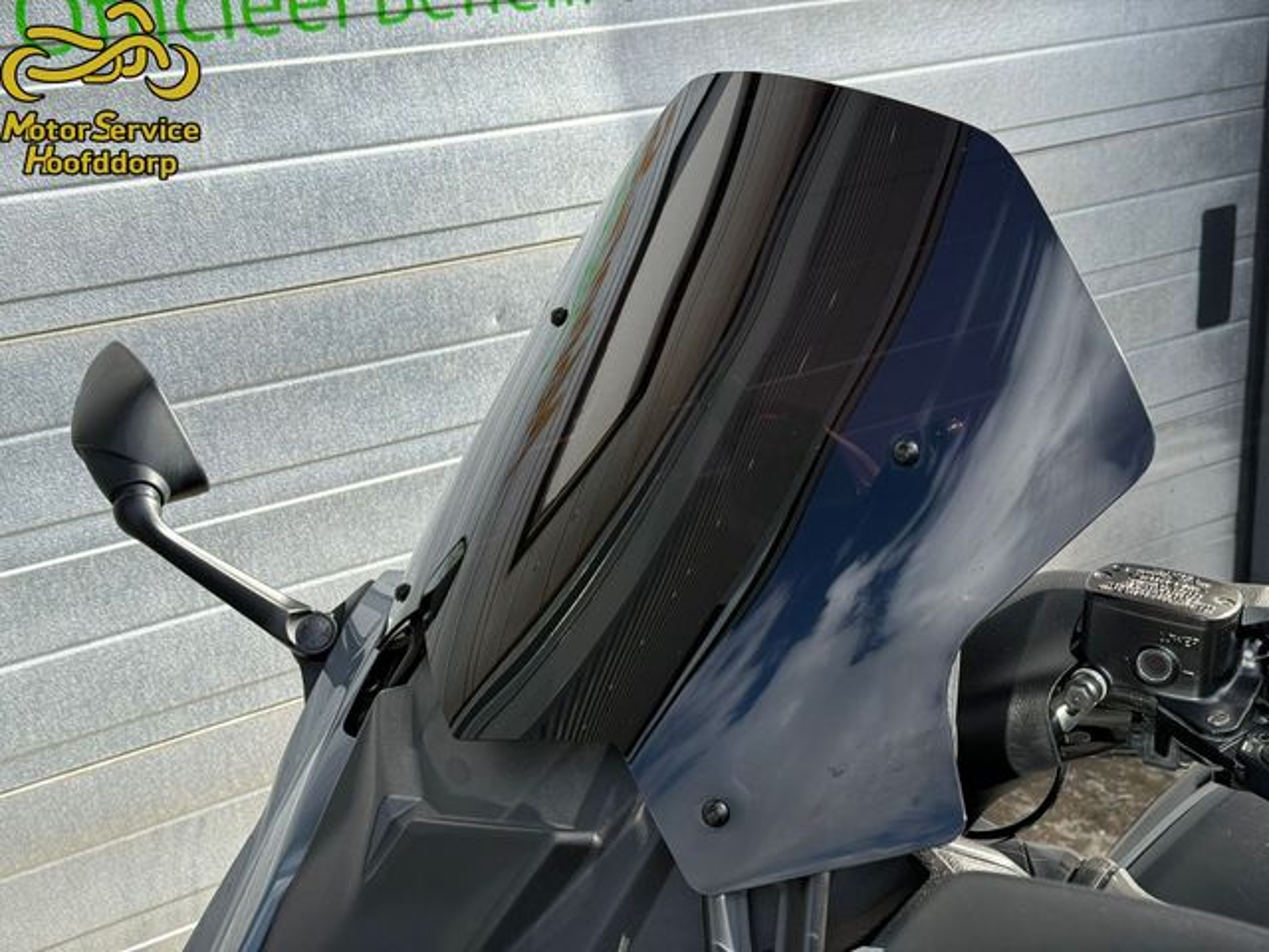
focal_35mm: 48
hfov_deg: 39.7
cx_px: 634
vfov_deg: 30.3
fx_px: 1760
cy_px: 476
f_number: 1.78
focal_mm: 6.76
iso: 64
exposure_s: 1/1642
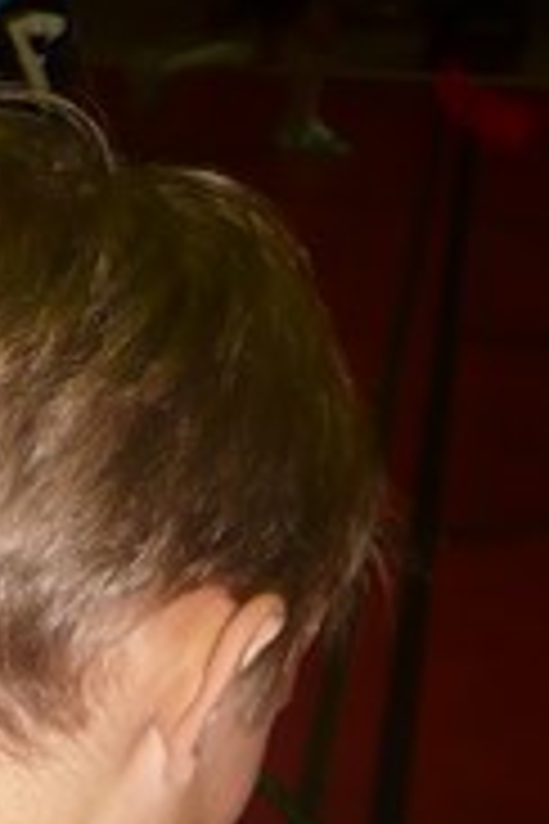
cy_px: 955
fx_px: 2493
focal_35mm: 109
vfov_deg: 17.9
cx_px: -126
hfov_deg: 12.3
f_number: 3
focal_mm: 6.6
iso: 100
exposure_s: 1/30
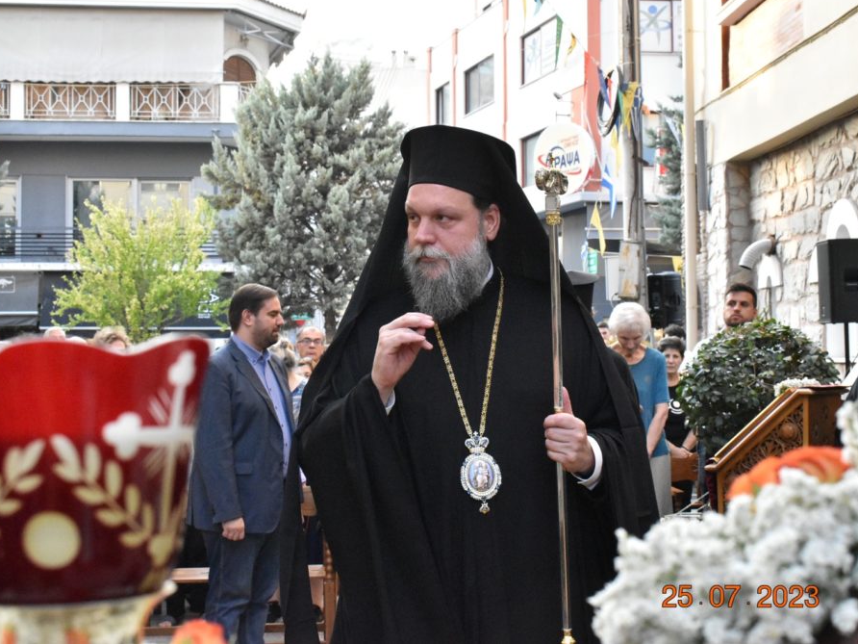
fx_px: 1314
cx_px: 418
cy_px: 316
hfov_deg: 36.2
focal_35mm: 53
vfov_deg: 27.5
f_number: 10
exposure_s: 1/400
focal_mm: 32
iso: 4000
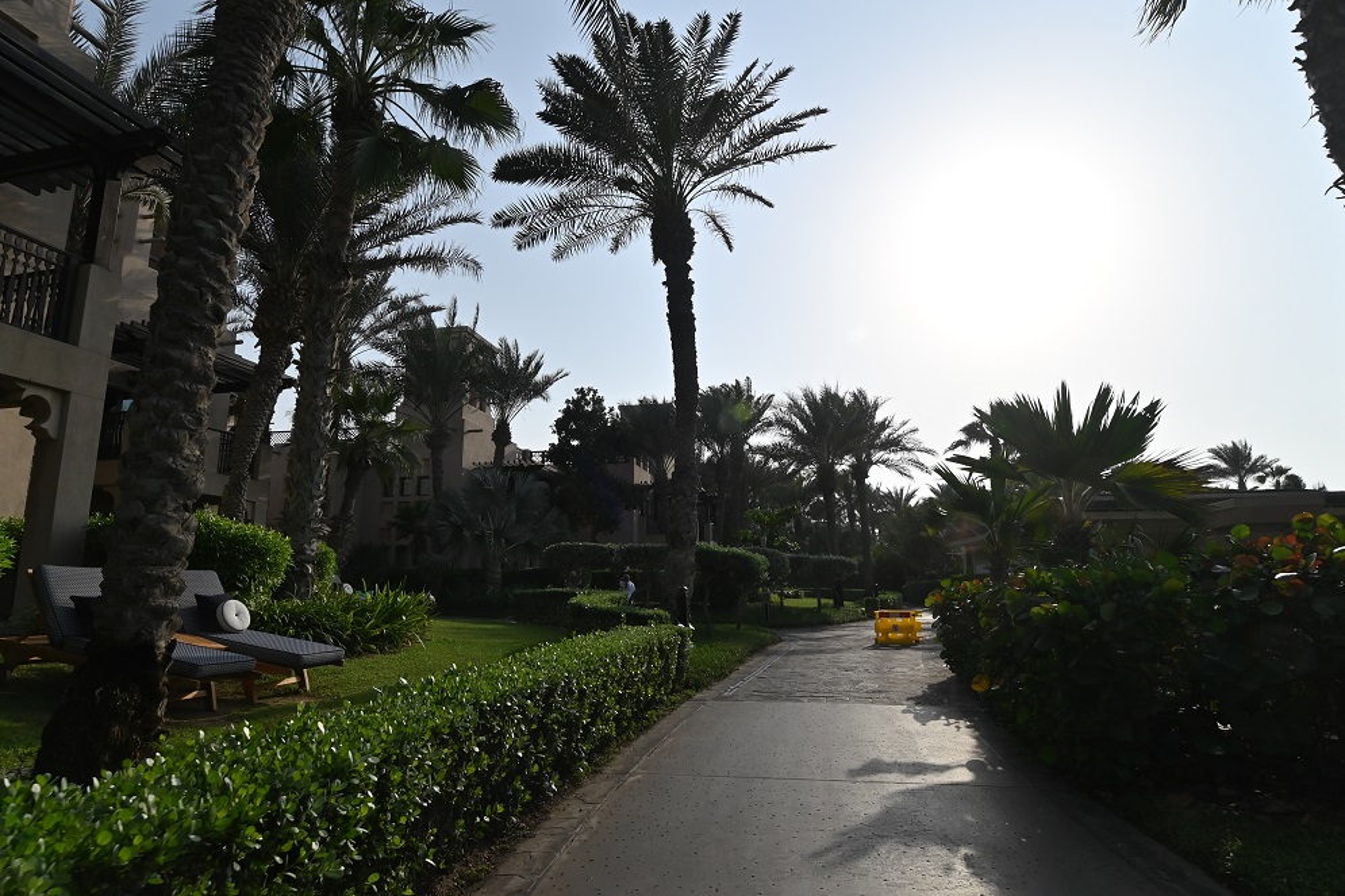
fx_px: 672
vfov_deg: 67.4
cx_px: 672
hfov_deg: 90.0
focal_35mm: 18
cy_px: 448
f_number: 9
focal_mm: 12
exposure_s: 1/640
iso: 100
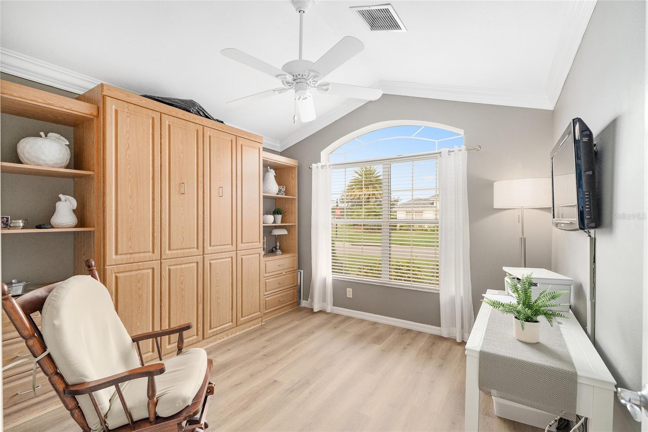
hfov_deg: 96.7
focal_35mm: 16
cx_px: 324
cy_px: 216
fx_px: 288
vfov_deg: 73.7
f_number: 7.1
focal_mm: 16
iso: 500
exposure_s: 1/80
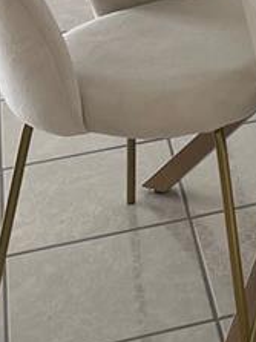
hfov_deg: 9.8
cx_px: 527
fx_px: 1382
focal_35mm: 140
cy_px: -301
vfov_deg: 12.7
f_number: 1.6
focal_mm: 4.2
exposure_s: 1/120
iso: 40
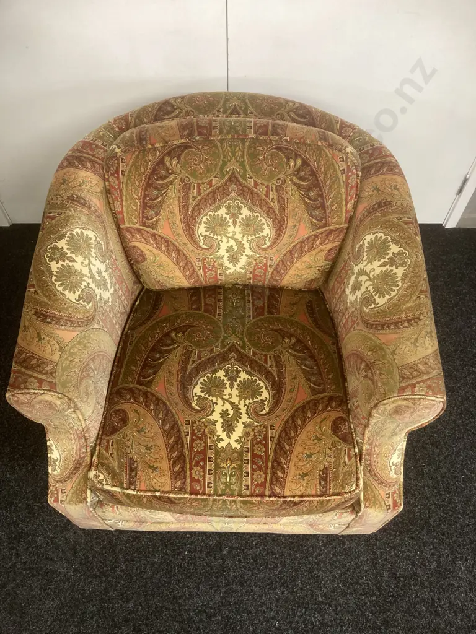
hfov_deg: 49.7
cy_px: 317
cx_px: 238
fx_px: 513
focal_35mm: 28
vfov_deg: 63.4
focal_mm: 3.99
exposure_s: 1/50
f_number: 1.8
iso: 200
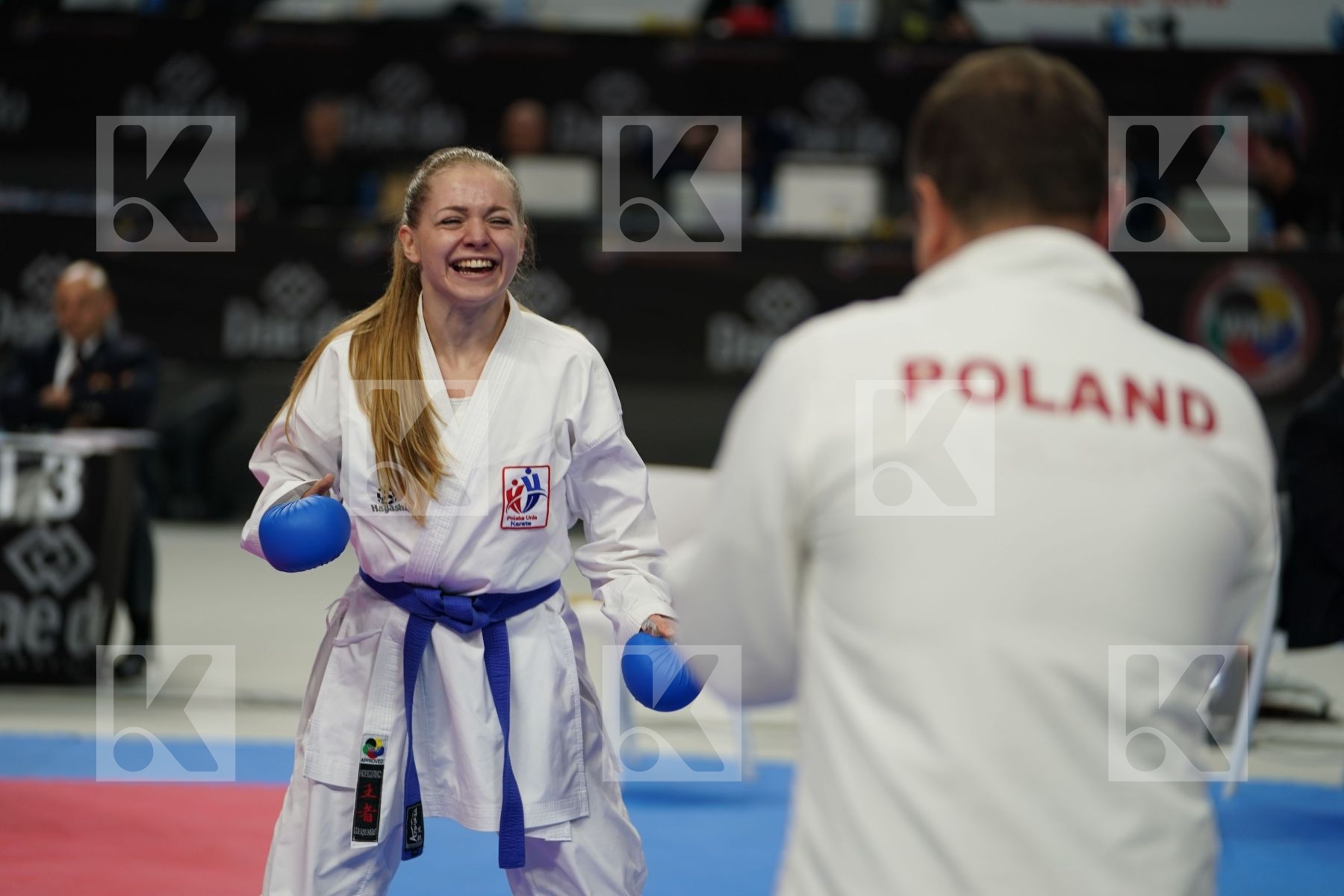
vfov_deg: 10.0
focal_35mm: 137
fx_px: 5114
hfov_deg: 15.0
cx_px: 672
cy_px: 448
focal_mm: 137
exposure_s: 1/500
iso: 250
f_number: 2.8
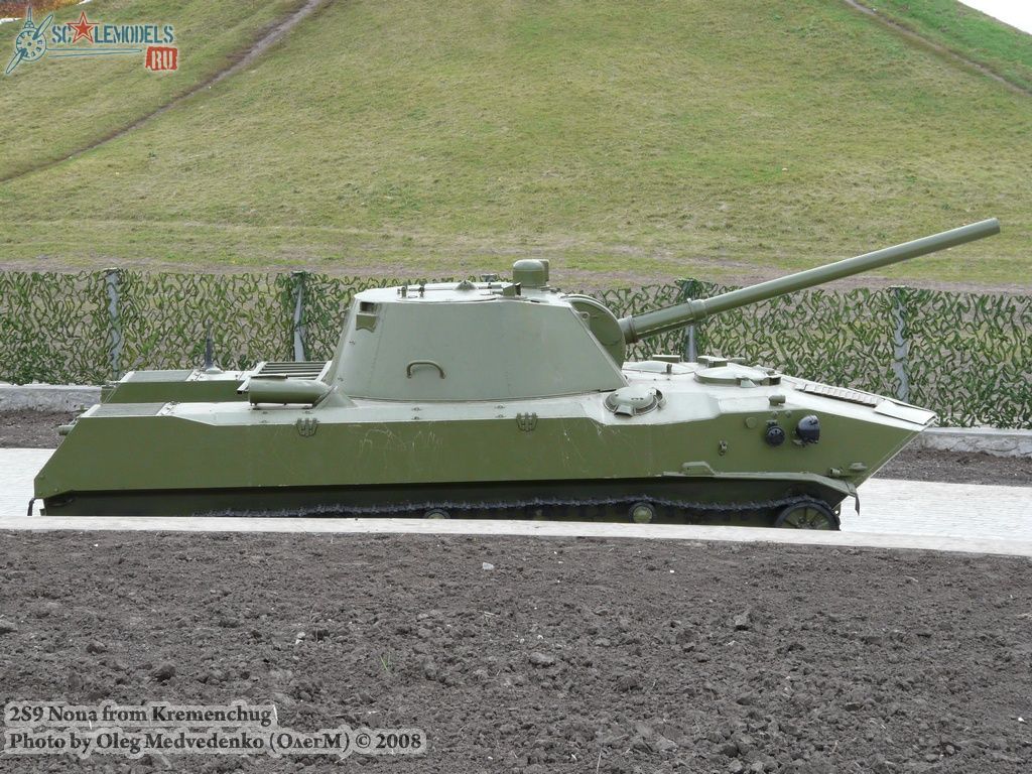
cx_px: 516
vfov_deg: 17.0
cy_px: 387
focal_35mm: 87
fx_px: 2594
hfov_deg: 22.5
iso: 100
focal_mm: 14.3
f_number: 4
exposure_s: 1/200
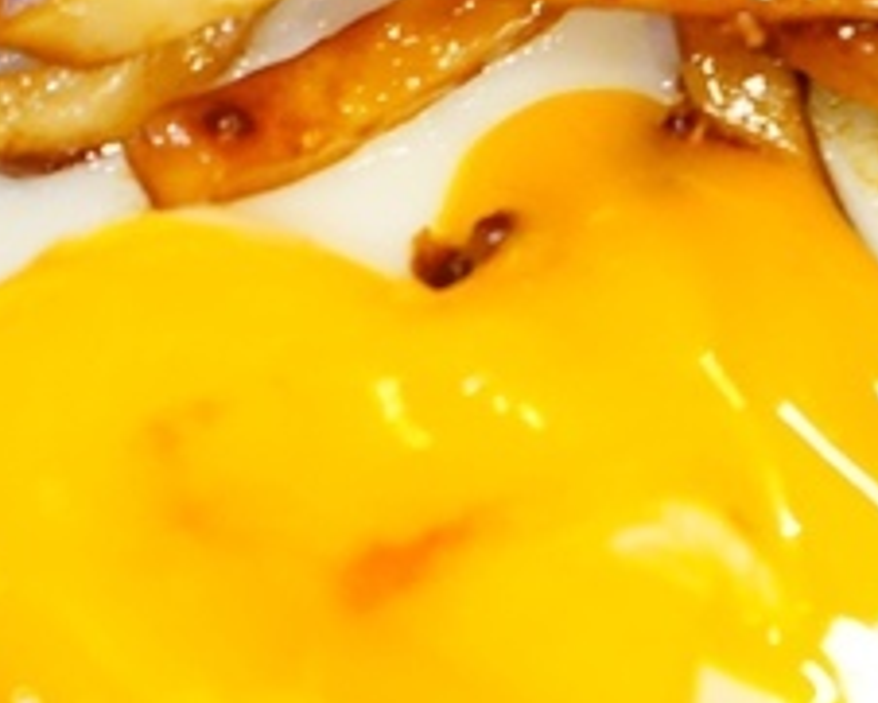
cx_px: 1220
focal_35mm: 189
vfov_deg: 8.2
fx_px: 4913
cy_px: 375
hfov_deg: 10.0
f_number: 5
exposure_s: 1/60
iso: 4000
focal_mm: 57
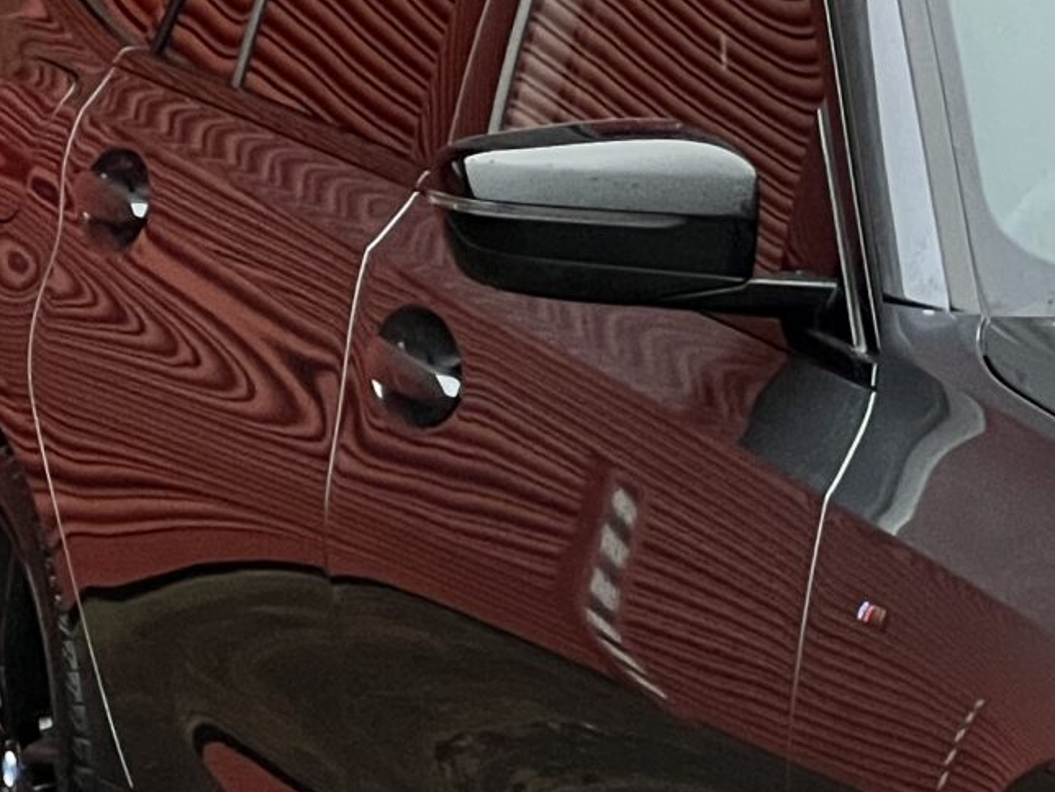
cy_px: 330
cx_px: 1764
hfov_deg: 6.4
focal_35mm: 306
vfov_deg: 4.9
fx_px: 9326
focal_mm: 9
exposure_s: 1/99
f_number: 2.8
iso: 160
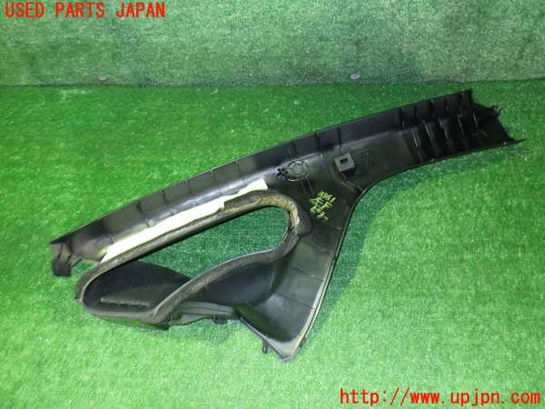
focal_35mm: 30
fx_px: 472
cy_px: 204
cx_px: 272
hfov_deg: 60.0
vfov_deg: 46.8
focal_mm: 5.4
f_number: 6.3
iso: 800
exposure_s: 1/2
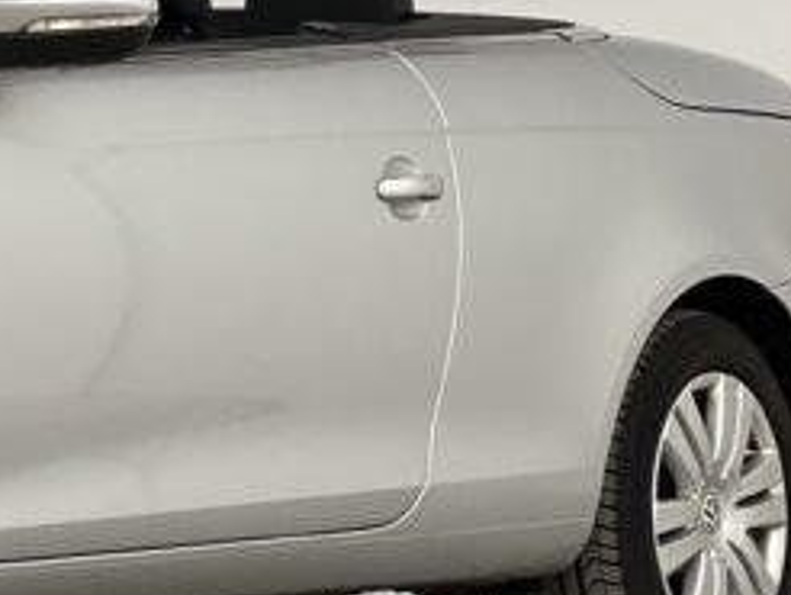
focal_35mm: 250
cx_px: -322
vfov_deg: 5.9
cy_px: -148
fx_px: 5718
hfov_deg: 7.8
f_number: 2.8
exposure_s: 1/121
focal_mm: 9
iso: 250
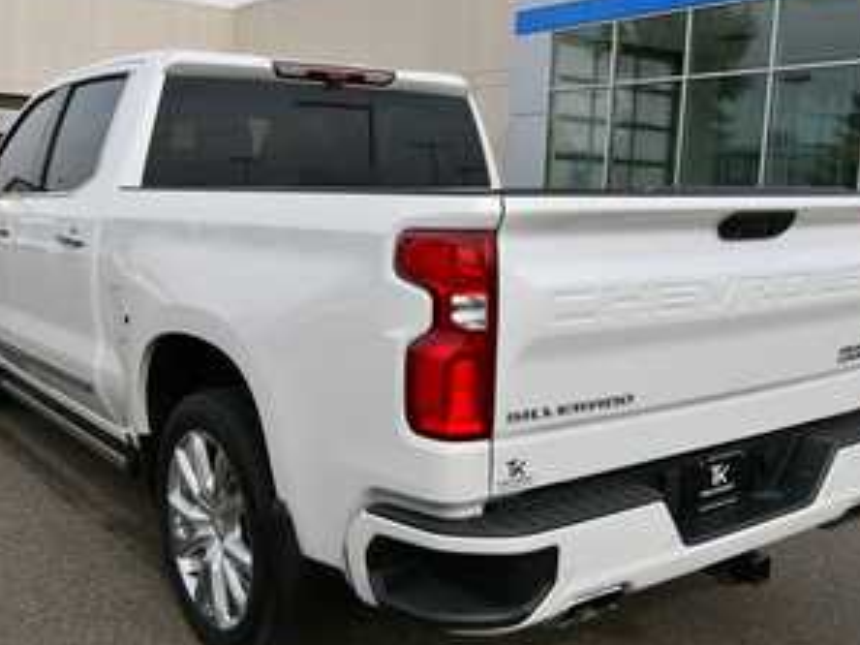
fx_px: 969
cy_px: 362
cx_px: 415
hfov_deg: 47.9
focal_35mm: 39
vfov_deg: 36.8
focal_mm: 20
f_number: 8
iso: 100
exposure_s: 1/250
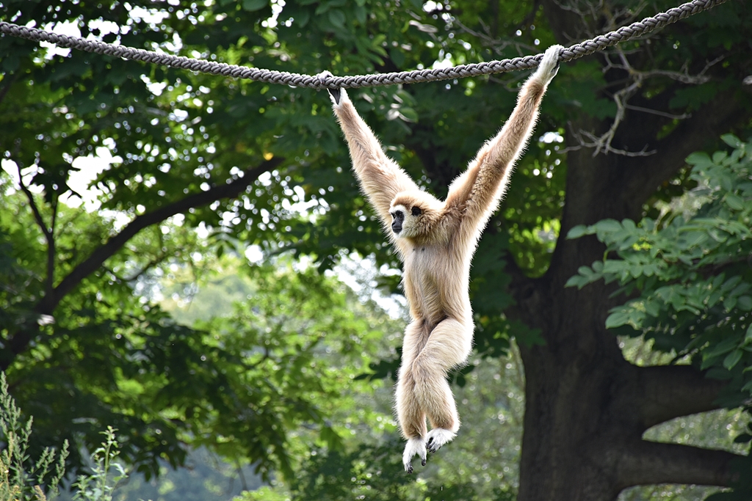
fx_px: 4387
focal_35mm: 210
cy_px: 250
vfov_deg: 6.5
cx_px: 376
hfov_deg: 9.8
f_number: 5.6
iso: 400
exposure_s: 1/250
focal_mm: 140
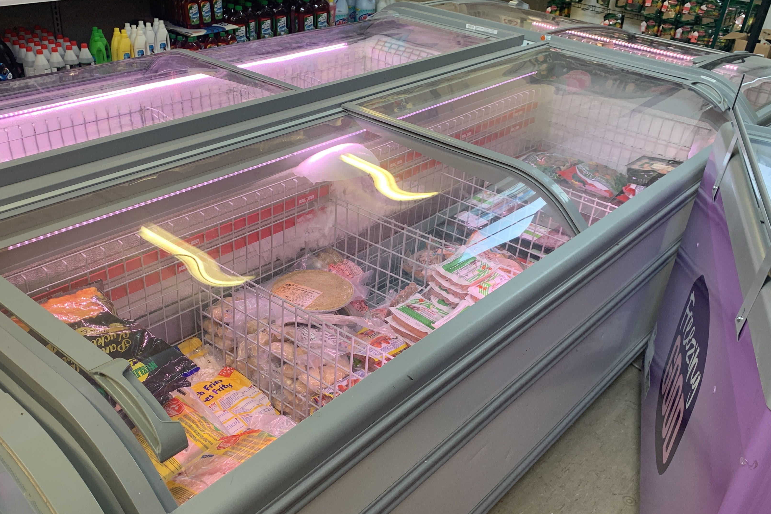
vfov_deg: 38.8
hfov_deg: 55.7
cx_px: 353
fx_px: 728
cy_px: 299
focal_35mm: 34
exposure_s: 1/100
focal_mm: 4.25
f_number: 1.8
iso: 80
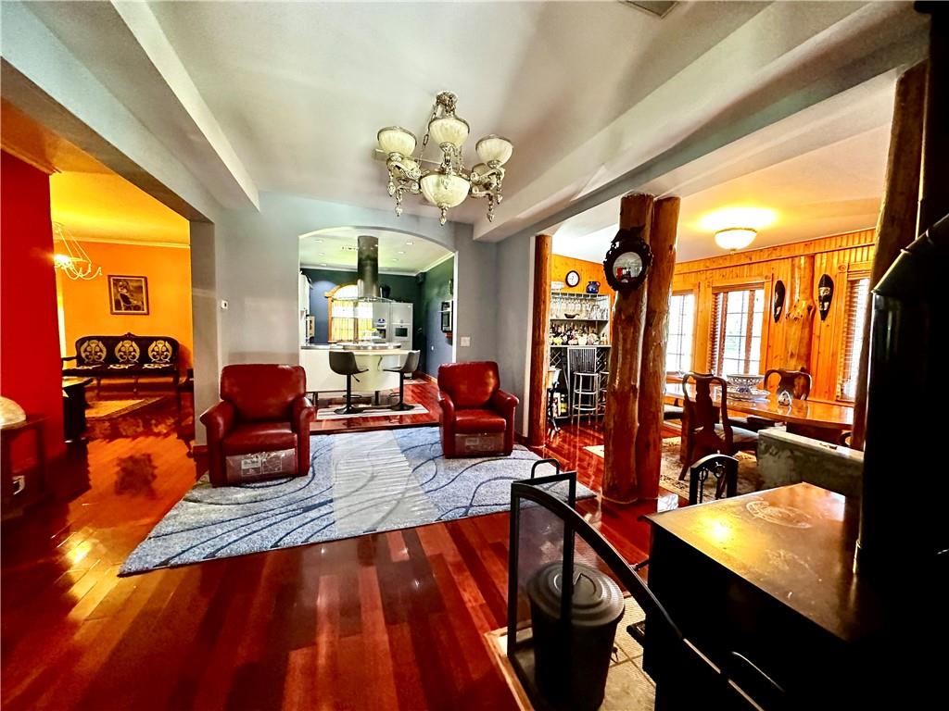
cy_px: 356
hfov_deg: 102.1
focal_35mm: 14
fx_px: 384
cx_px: 474
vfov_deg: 85.7
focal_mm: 2.22
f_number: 2.2
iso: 800
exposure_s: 1/60
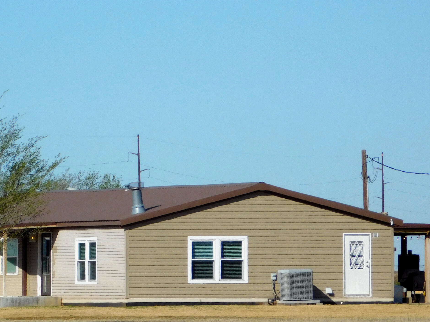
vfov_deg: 3.2
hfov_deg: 4.2
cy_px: 250
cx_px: 131
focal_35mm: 471
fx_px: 5850
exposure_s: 1/1000
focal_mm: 52.2
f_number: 5.7
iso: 125
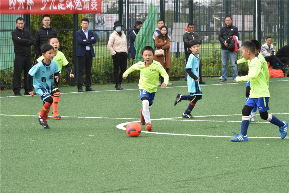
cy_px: 96
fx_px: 1565
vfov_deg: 7.0
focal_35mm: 195
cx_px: 144
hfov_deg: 10.6
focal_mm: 195
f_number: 18
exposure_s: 1/1250
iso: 6400
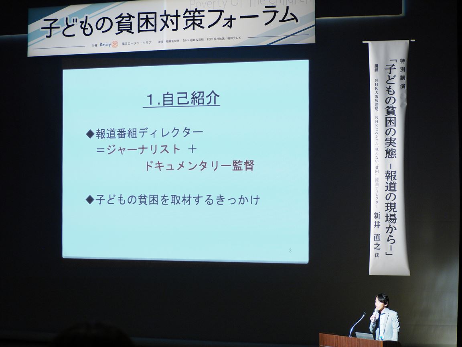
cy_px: 174
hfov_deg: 24.4
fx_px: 1068
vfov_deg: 18.4
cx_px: 231
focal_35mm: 80
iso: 400
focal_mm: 40
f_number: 4
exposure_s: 1/20
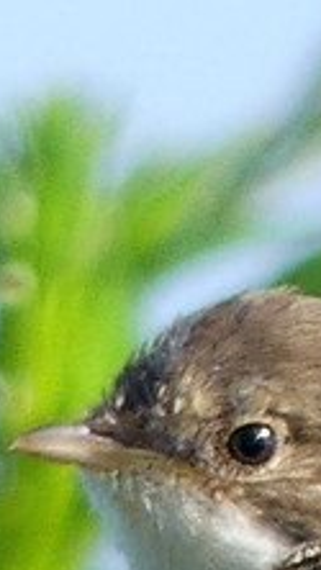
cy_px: 837
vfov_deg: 0.3
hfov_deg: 0.2
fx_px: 94925
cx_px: 361
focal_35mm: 6278
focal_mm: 108
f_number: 2.8
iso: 125
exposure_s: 1/1000
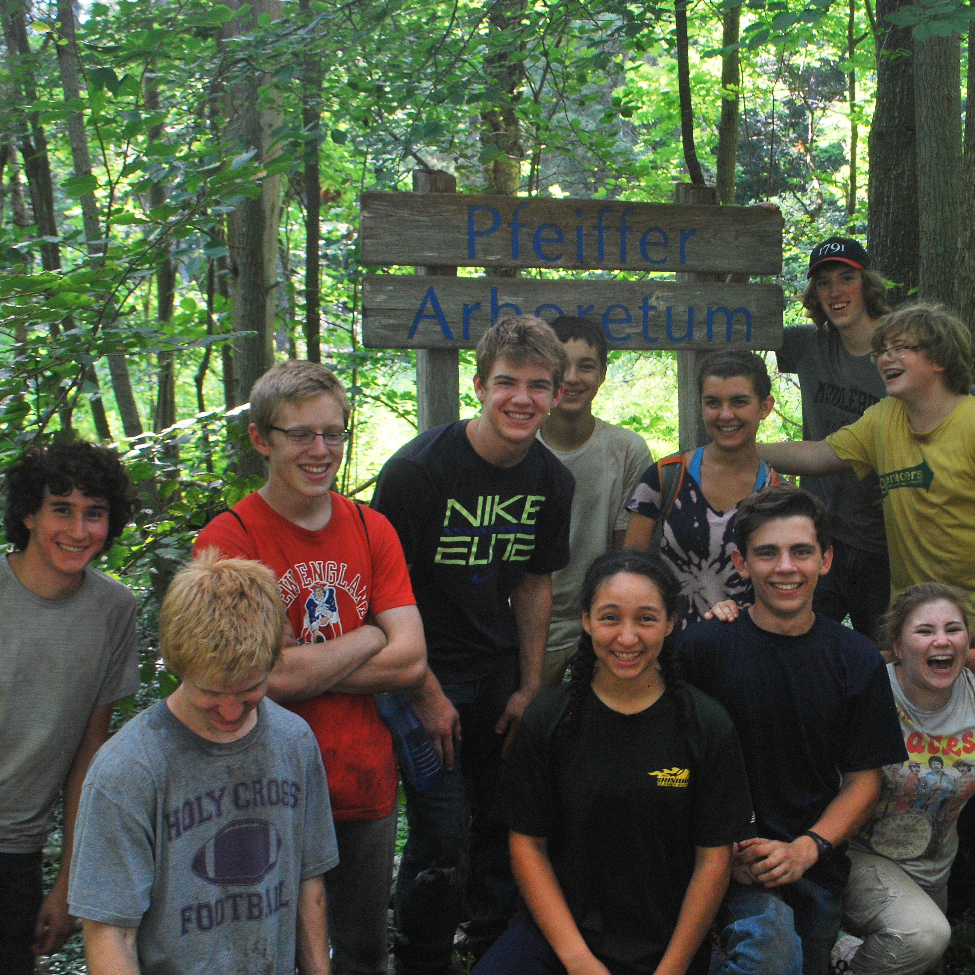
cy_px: 488
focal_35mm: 50
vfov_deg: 34.0
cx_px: 607
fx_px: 1593
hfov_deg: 33.9
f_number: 7.1
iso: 800
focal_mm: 26
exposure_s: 1/60
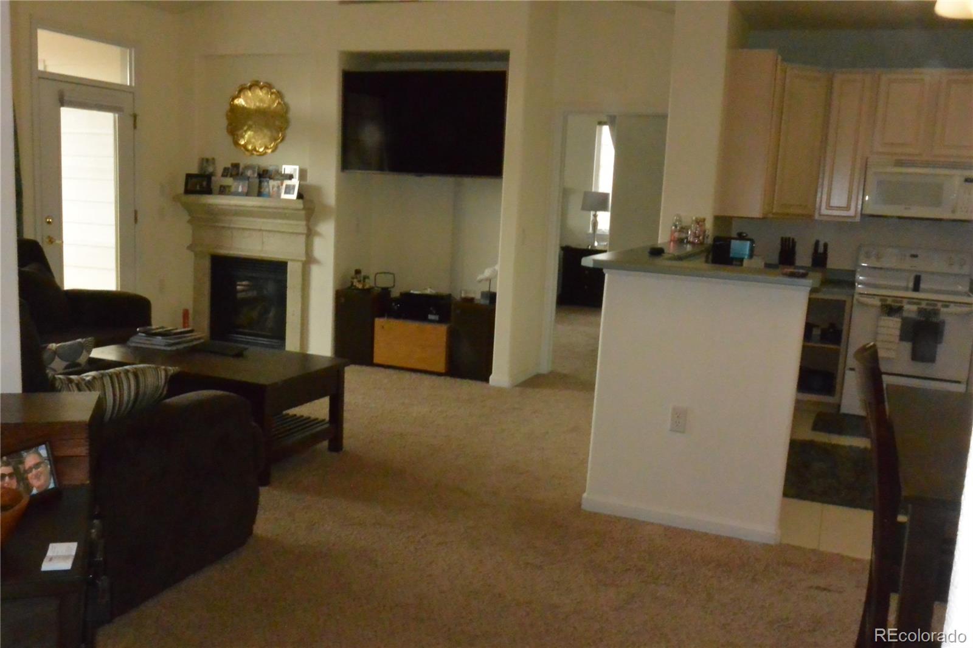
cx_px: 486
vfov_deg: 40.0
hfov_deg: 57.2
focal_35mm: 33
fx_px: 892
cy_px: 324
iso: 3200
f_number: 3.8
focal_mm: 12.5
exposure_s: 1/40
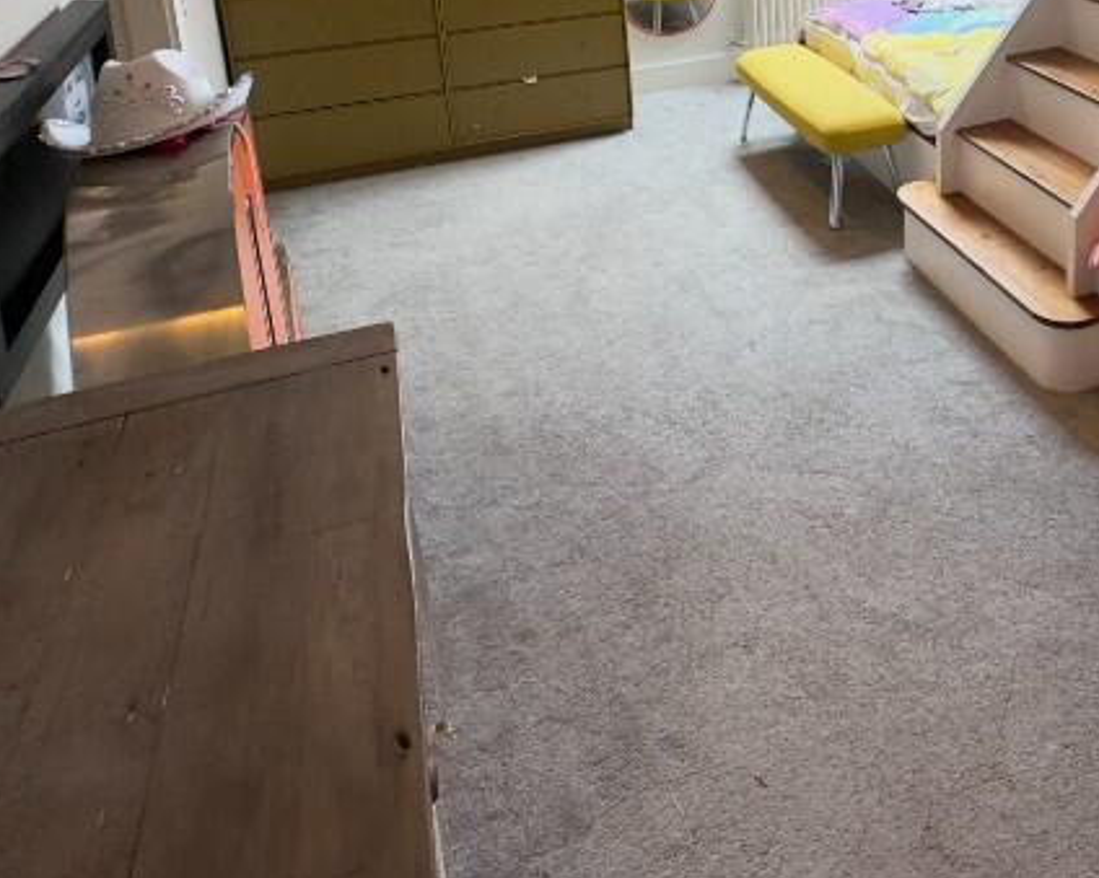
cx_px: 892
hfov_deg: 50.7
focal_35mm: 33
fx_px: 1073
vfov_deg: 38.9
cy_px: -21
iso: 80
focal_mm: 2.22
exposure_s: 1/122
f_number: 2.2
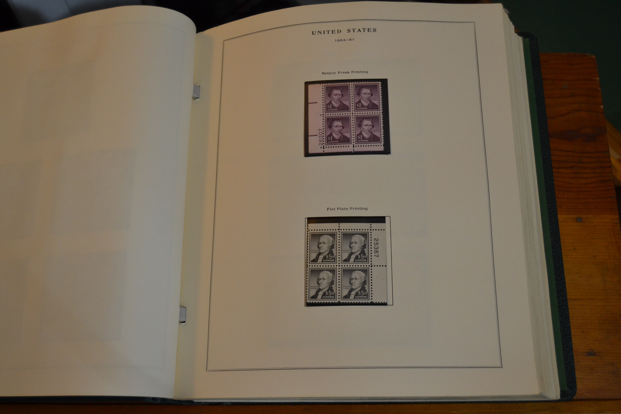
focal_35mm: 39
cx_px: 310
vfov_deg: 34.2
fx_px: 673
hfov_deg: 49.6
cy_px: 207
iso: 900
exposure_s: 1/60
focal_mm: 26
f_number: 4
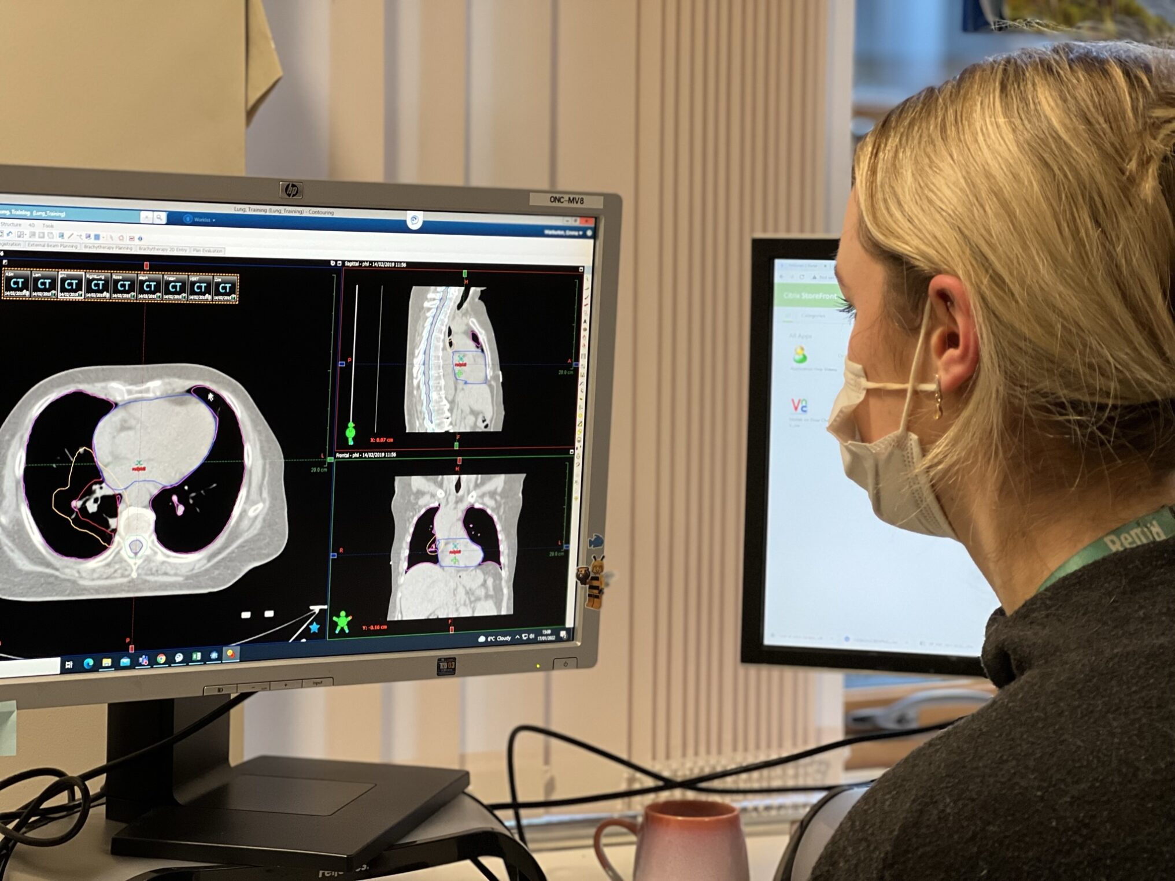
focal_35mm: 77
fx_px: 2614
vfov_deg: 19.1
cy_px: 440
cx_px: 588
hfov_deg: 25.3
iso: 160
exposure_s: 1/33
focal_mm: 9
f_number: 2.8
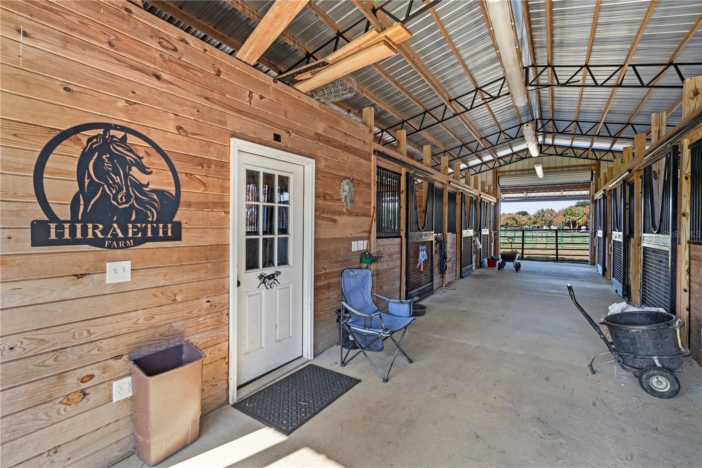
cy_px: 234
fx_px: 312
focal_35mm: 16
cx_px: 351
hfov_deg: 96.7
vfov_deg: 73.7
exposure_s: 1/15
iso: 400
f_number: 8
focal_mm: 16
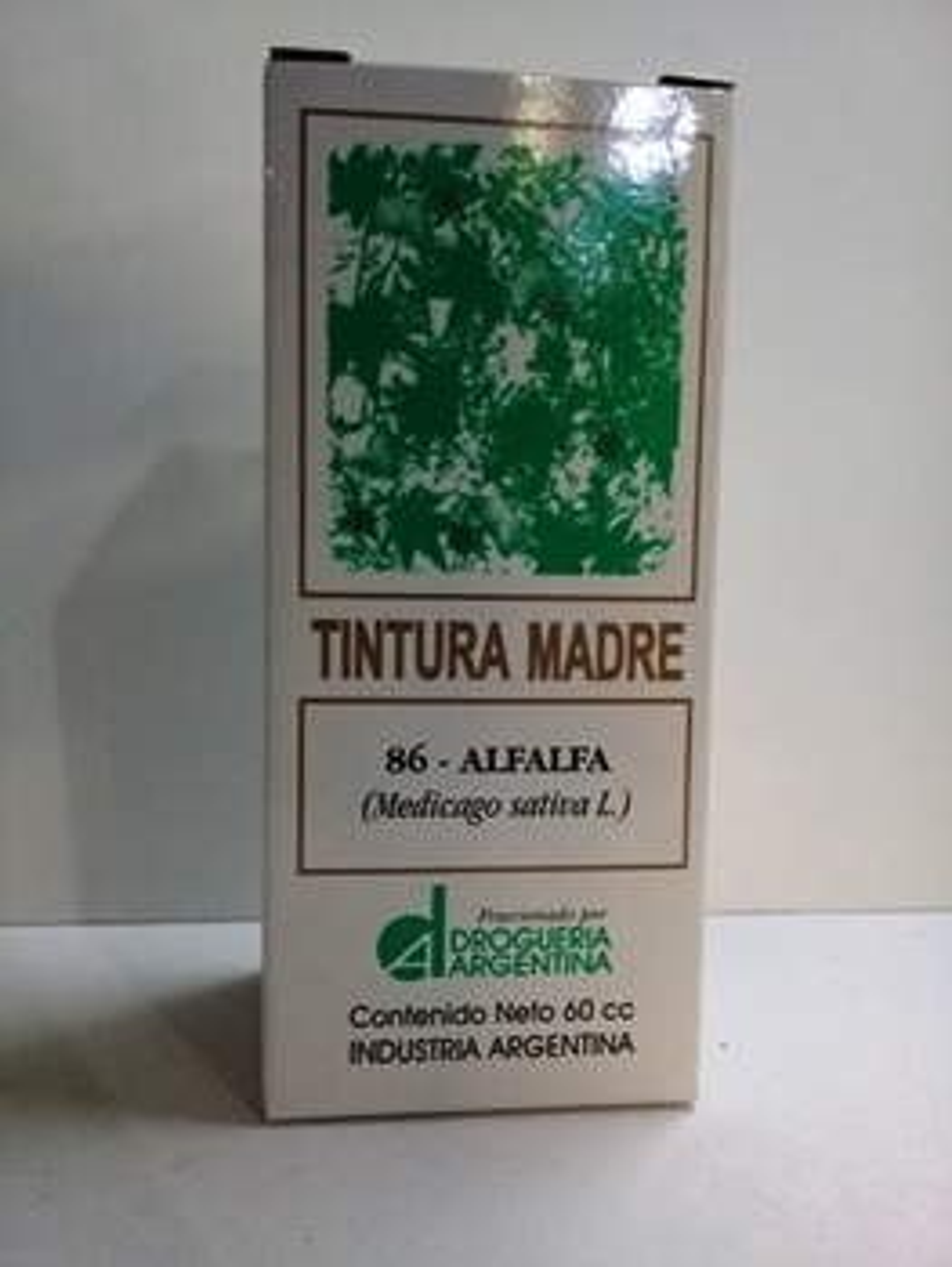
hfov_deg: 45.5
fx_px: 1135
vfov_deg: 58.3
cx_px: 476
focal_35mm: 31
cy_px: 634
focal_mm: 3.3
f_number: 2.2
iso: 200
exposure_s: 1/33
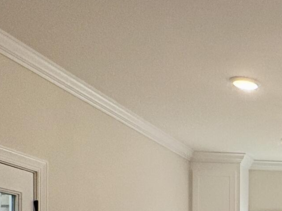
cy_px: 288
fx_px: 538
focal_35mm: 66
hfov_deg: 21.2
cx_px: 490
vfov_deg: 20.1
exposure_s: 1/131
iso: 80
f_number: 2.2
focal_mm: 2.22
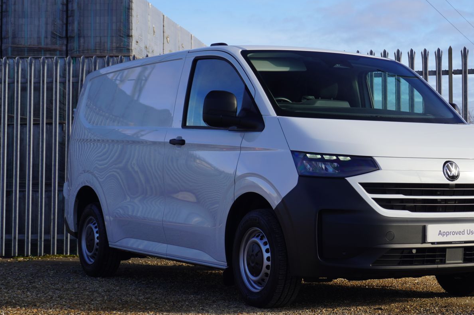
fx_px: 1088
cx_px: 313
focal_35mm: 83
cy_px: 153
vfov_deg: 16.5
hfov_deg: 24.5
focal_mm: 41
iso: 100
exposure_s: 1/125
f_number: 8
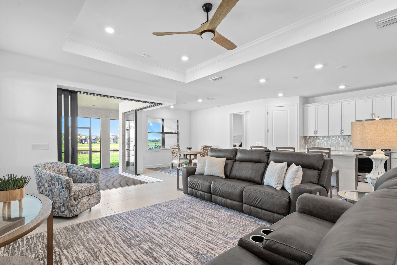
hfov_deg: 93.3
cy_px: 140
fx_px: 187
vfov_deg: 70.4
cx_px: 192
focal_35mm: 17
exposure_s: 1/8
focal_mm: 16
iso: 320
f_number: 11
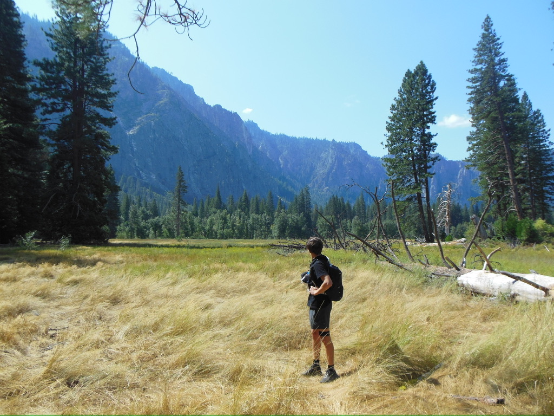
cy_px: 208
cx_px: 277
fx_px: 400
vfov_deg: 54.9
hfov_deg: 69.4
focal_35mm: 25
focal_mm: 4.5
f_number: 3.2
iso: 125
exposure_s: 1/1000
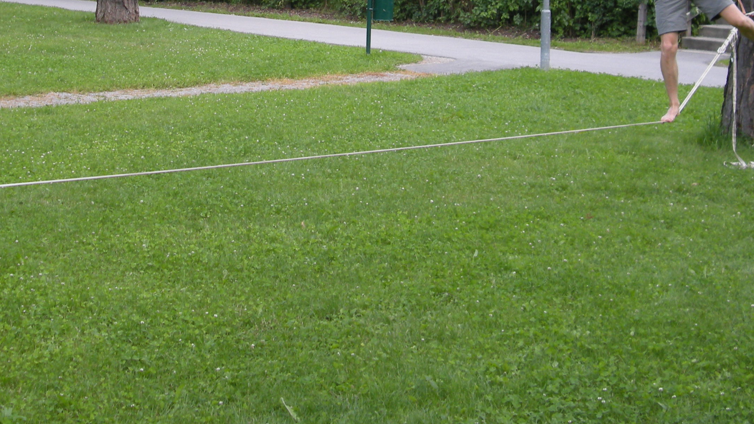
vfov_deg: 15.6
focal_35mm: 75
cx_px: 256
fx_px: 1499
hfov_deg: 28.1
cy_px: -69
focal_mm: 7.9
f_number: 2.8
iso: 64
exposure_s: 1/209
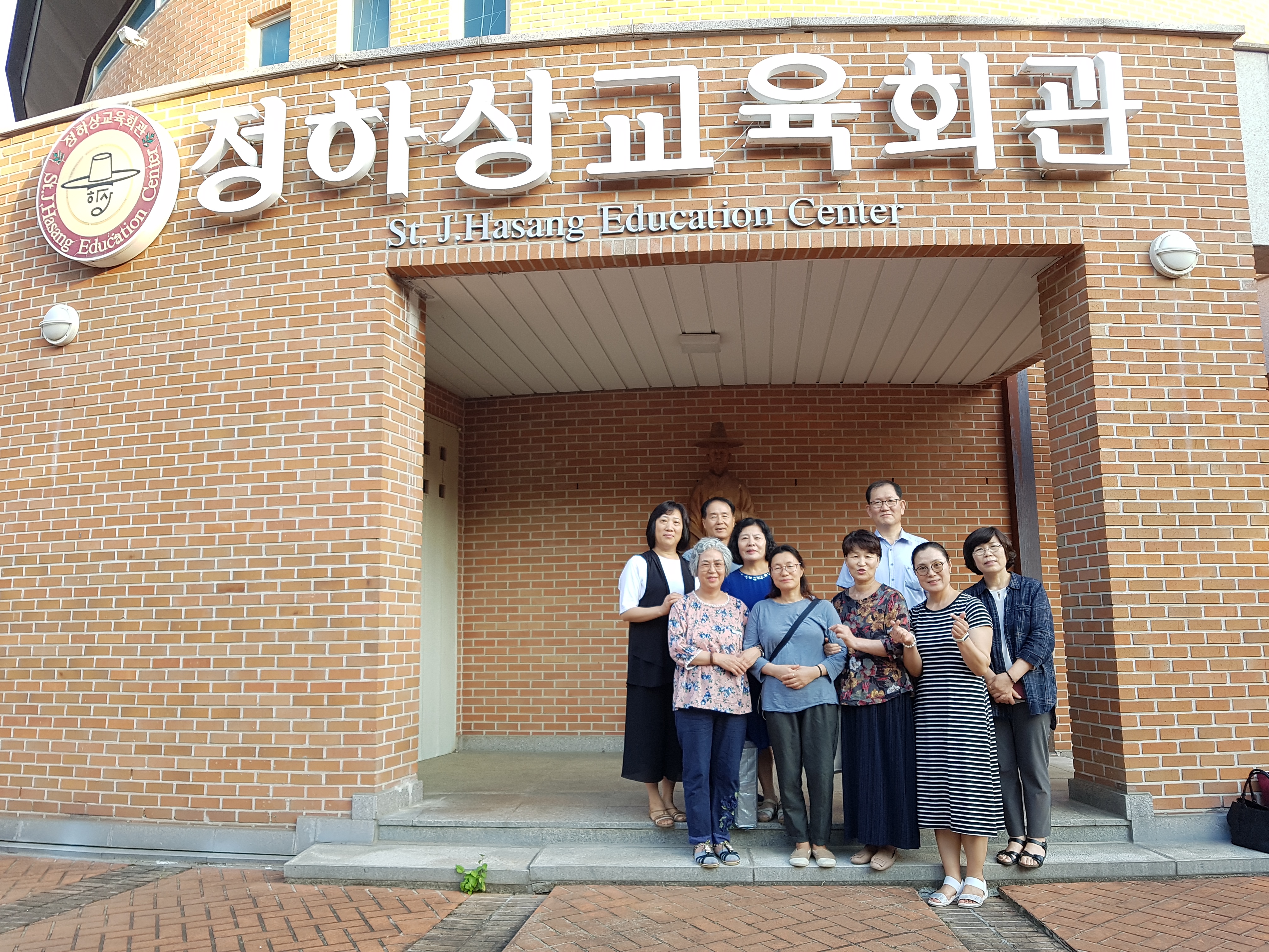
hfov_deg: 67.3
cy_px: 476
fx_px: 953
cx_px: 634
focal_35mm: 26
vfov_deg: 53.1
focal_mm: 4.2
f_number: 1.7
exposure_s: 1/191
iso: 50
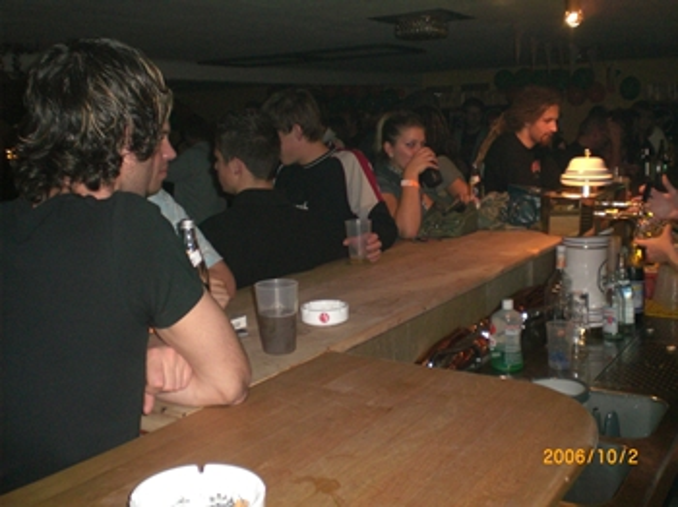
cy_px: 254
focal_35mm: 38
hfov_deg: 49.0
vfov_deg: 37.7
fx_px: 744
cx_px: 339
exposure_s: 1/30
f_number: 3.1
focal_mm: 6.3
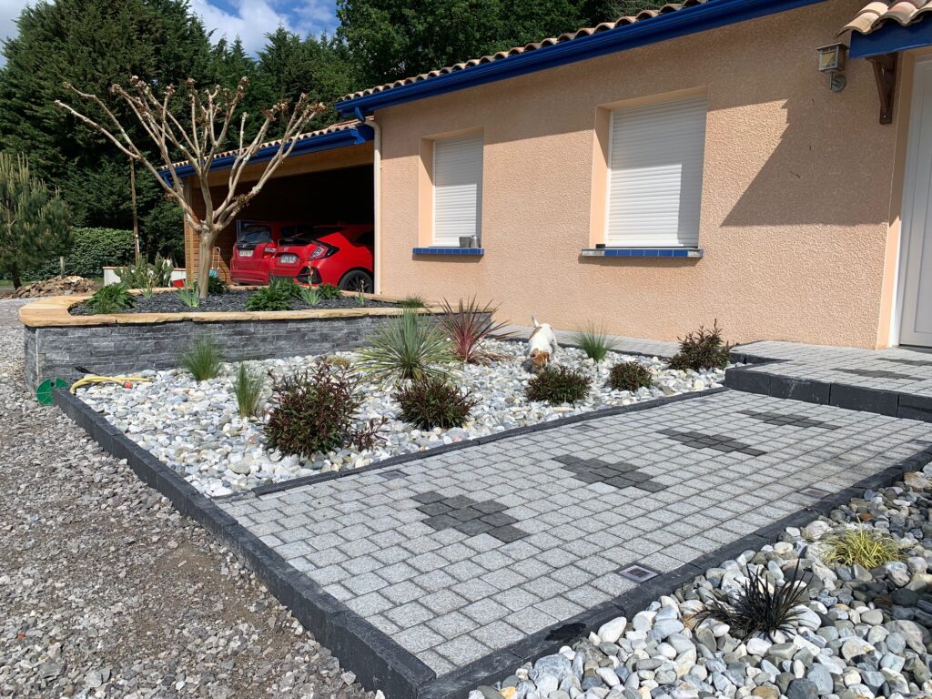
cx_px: 466
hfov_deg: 67.3
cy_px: 350
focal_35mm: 26
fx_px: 700
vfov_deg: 53.1
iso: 25
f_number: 1.8
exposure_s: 1/4902
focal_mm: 4.25
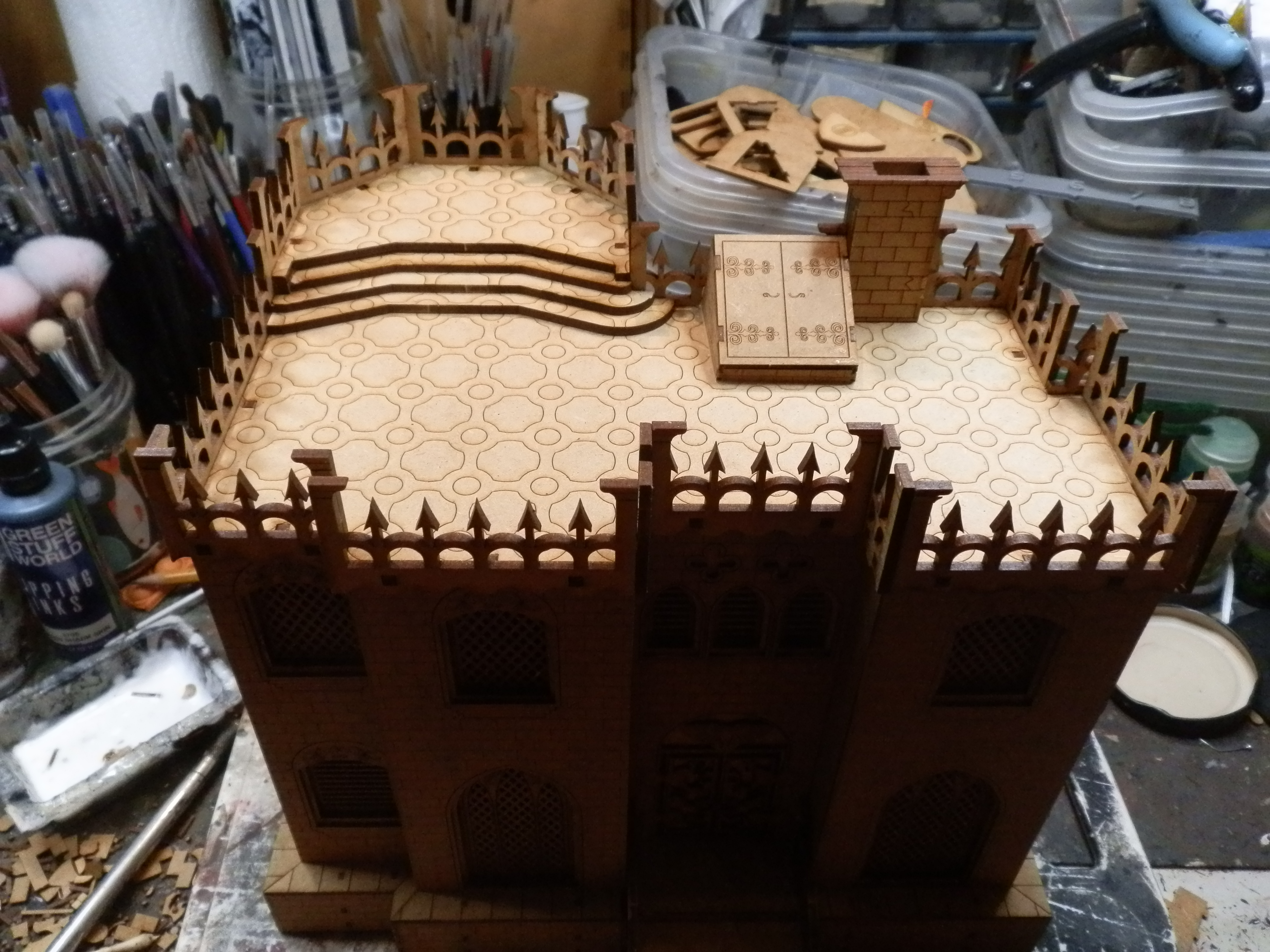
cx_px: 635
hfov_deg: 63.4
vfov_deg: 49.7
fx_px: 1027
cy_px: 476
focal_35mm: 28
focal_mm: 5
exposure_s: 1/200
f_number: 3.1
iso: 400
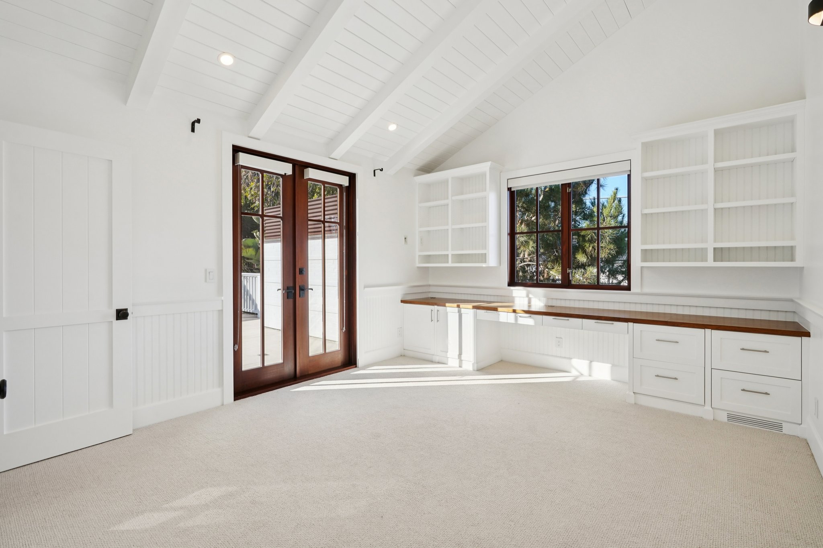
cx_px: 412
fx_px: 366
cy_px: 274
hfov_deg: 96.7
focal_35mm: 16
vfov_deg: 73.7
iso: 400
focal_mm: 16
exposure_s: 1/125
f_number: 8
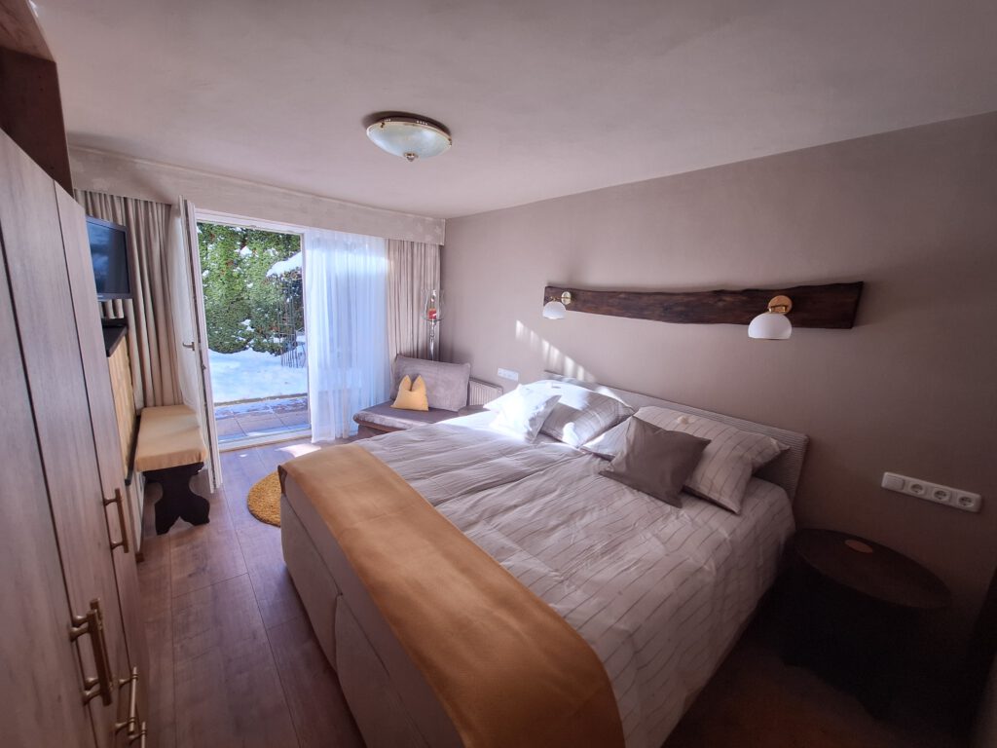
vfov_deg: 89.9
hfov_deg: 106.2
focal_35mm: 13
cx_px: 498
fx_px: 374
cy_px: 374
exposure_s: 1/133
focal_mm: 1.74
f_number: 2.2
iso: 40
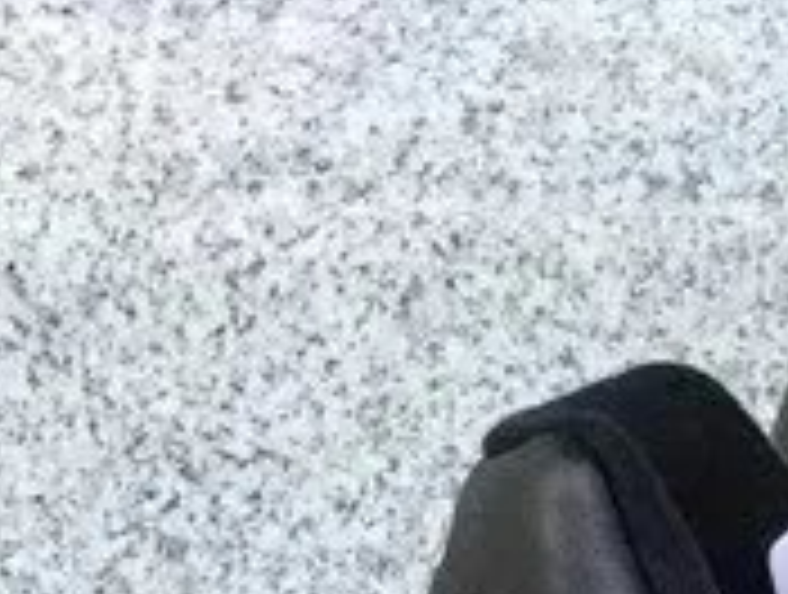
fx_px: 3627
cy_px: 1420
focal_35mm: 159
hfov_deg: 11.0
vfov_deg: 8.6
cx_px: 1684
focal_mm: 3.3
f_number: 2.4
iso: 25
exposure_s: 1/239
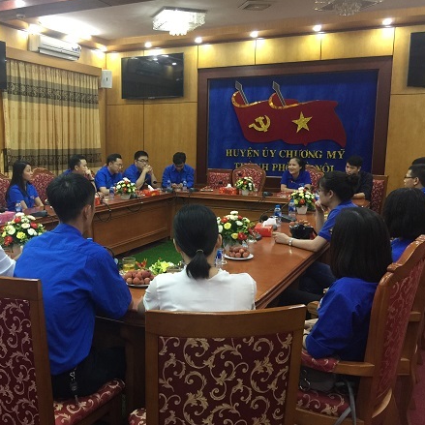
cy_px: 216
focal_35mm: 35
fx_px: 486
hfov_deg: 46.7
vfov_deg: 47.2
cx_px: 155
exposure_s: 1/17
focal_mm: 4.15
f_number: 2.2
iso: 100
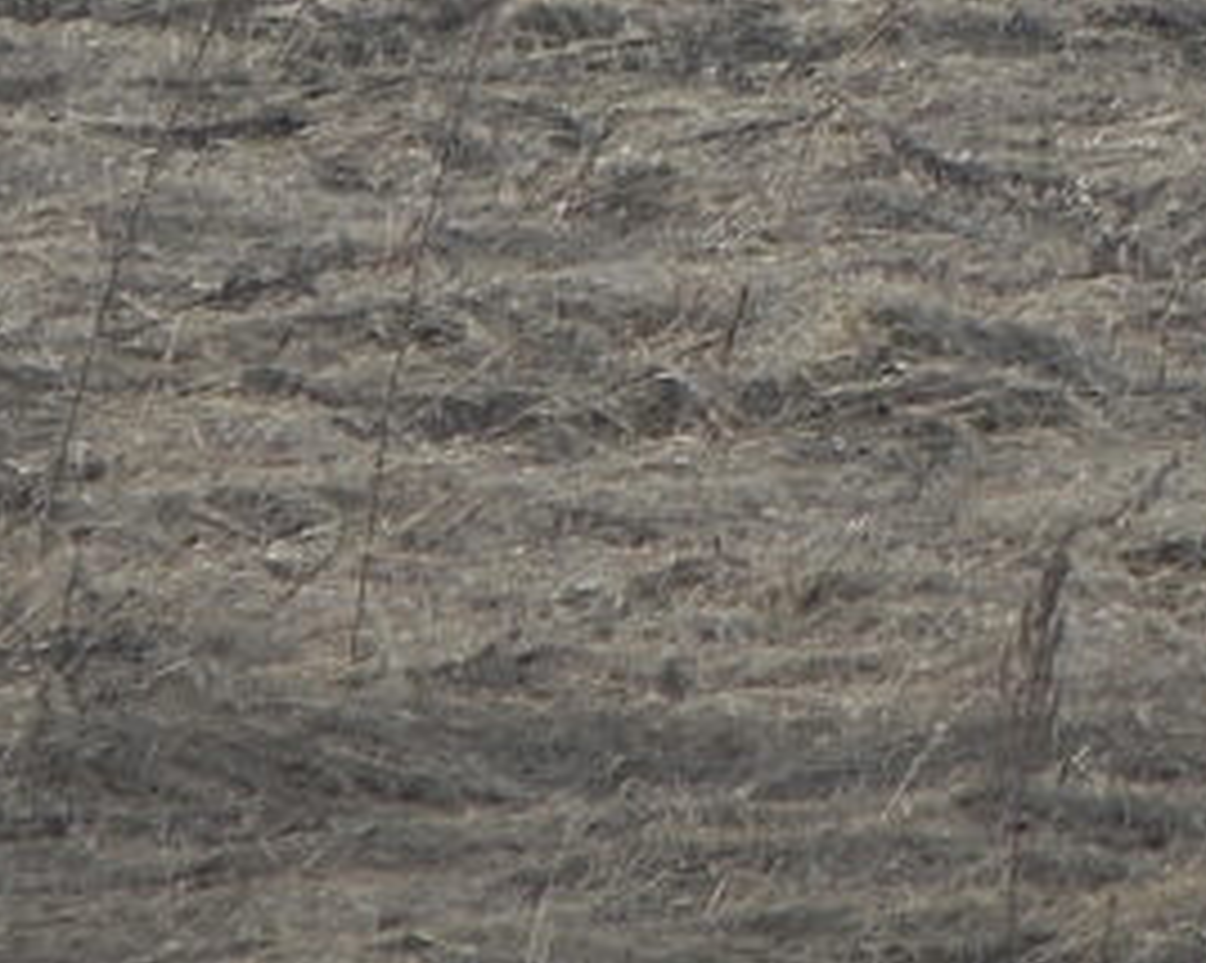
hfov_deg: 0.8
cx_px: 878
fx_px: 90309
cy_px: -616
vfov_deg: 0.6
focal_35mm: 2532
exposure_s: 1/146
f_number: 5
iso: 160
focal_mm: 120
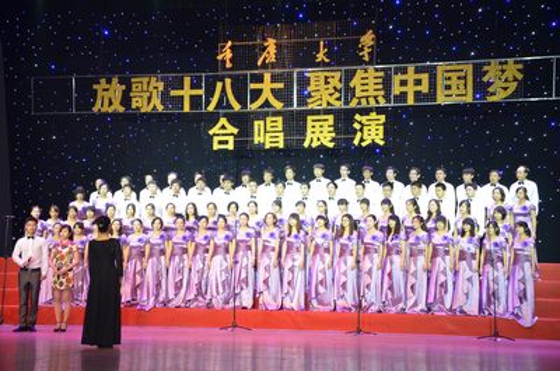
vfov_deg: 18.8
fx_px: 1118
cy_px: 186
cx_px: 280
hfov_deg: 28.1
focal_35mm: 72
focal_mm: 48
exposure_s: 1/30
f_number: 4.8
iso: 400
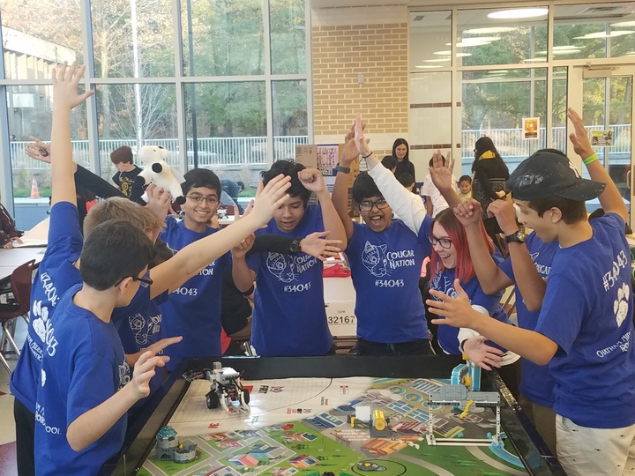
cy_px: 238
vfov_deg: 53.1
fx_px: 477
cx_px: 318
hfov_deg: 67.3
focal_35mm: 26
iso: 100
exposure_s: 1/100
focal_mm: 4.2
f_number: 1.7
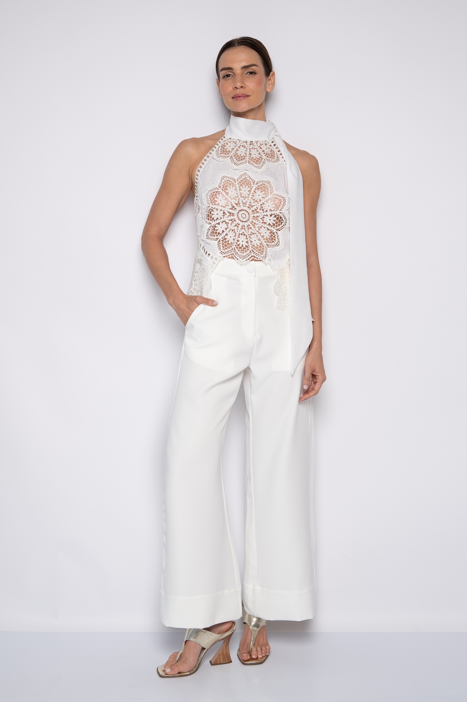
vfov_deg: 43.6
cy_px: 351
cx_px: 234
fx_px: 877
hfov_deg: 29.8
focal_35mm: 45
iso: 200
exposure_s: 1/160
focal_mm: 45
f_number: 5
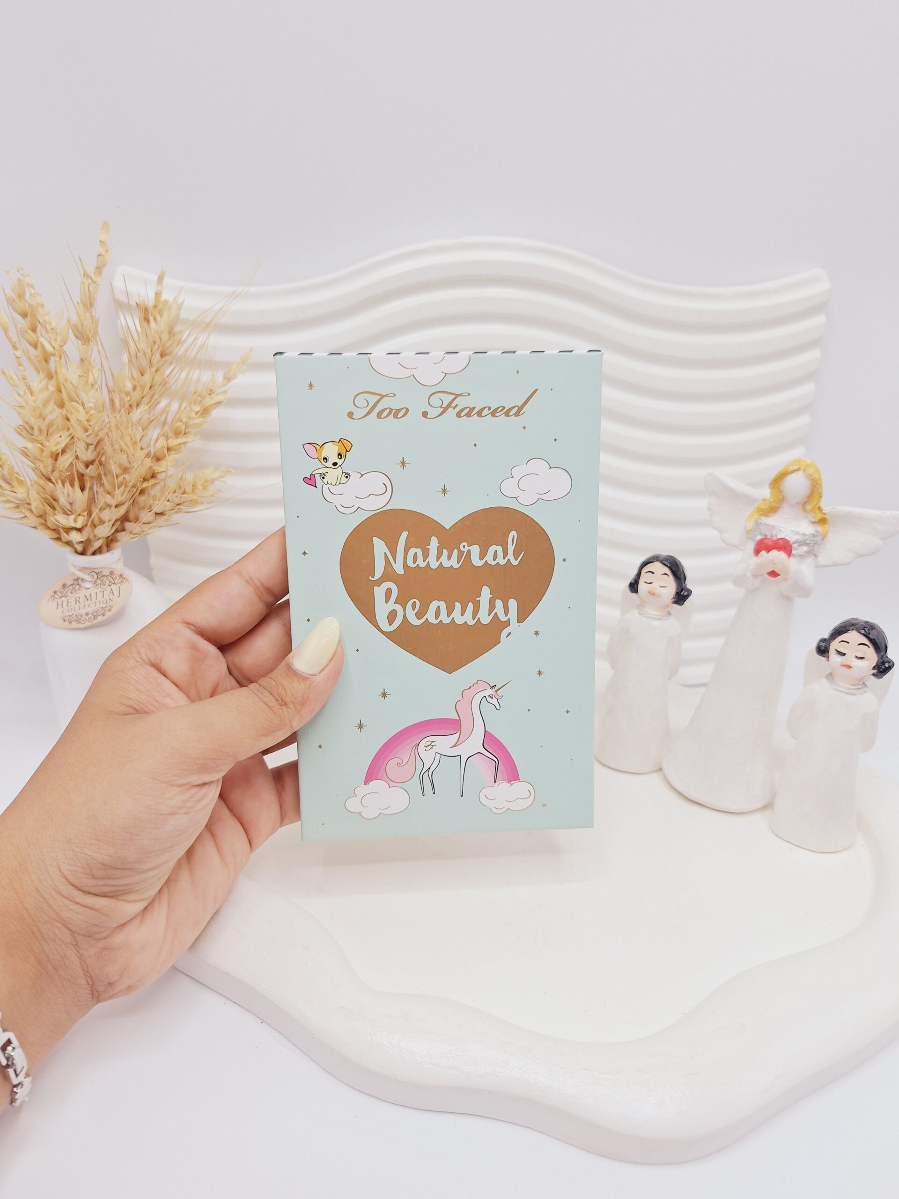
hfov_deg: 58.9
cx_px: 450
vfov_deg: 73.9
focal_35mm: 23
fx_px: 796
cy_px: 600
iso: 40
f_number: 1.8
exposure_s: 1/429
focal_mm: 5.54
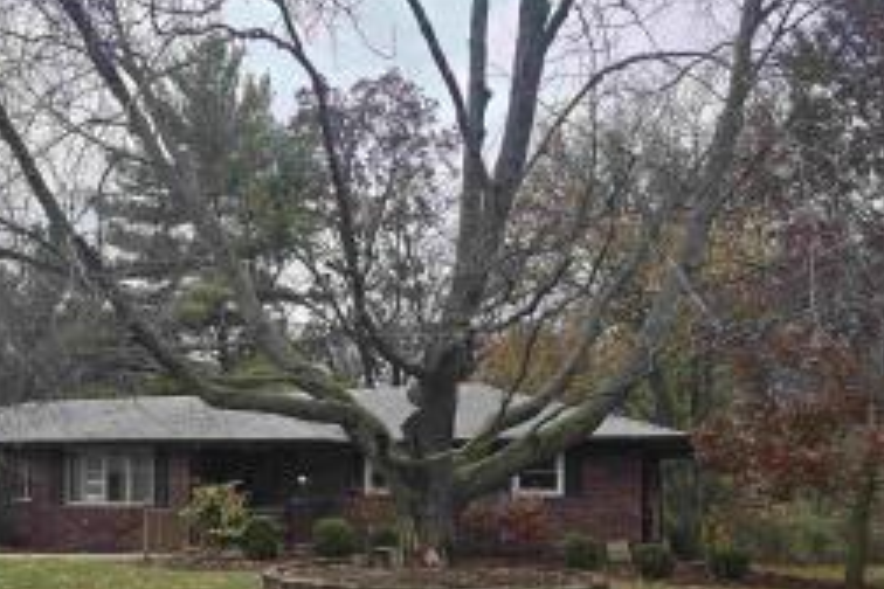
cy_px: 508
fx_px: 933
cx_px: 256
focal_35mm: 38
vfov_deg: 33.5
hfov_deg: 49.3
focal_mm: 6.3
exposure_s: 1/193
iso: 12
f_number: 1.7
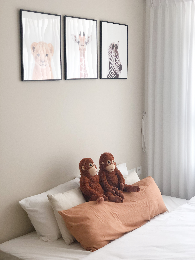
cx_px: 98
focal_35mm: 57
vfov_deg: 33.8
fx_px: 428
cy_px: 130
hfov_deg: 25.7
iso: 50
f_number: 2.8
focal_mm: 6.6
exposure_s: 1/35
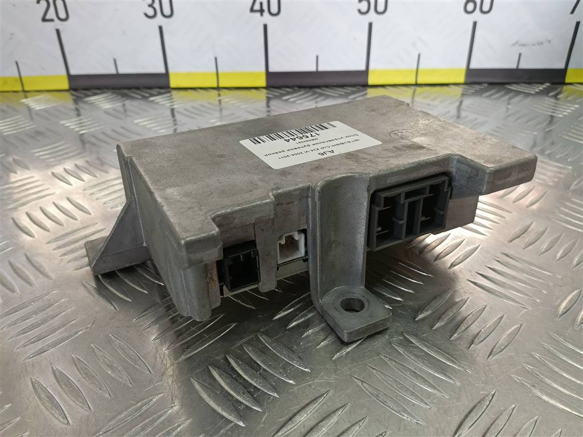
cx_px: 292
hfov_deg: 65.3
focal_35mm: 27
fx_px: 455
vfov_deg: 51.4
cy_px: 218
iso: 143
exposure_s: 1/100
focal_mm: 4.11
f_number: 1.6
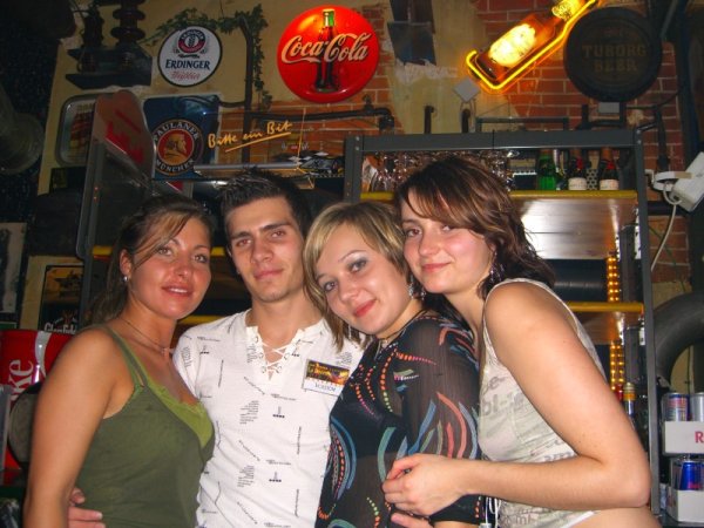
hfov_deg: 49.0
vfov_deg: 37.7
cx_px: 352
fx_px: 773
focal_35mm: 38
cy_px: 264
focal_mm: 7.9
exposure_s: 1/60
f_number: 2.8
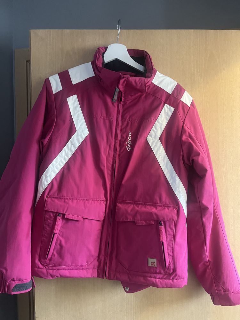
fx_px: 240
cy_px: 160
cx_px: 120
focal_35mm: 26
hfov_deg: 53.1
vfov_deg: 67.3
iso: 640
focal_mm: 5.1
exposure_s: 1/40
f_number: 1.6
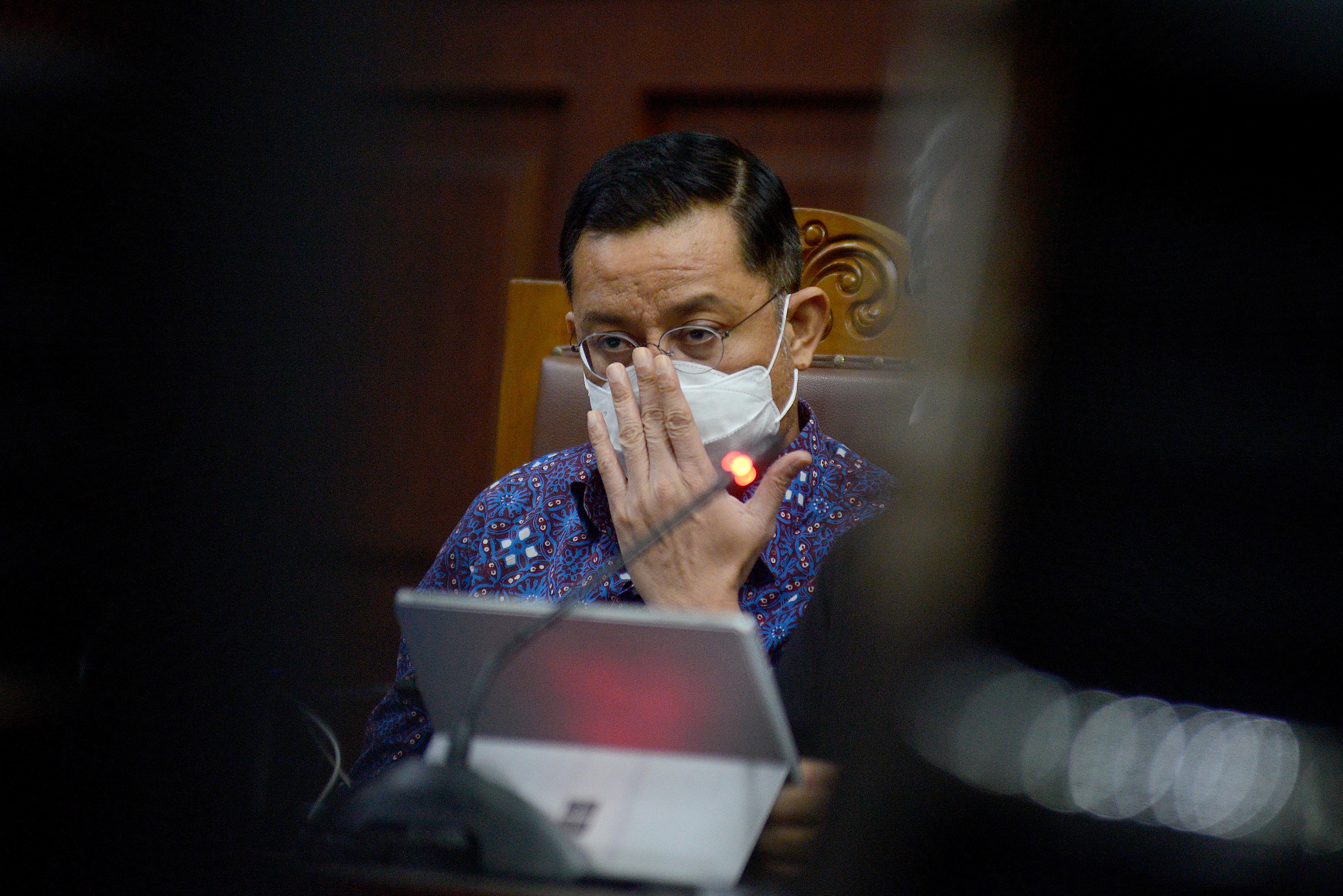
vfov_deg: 6.9
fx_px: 7464
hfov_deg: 10.3
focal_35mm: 200
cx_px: 672
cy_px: 448
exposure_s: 1/100
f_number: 2.8
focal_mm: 200
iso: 3200
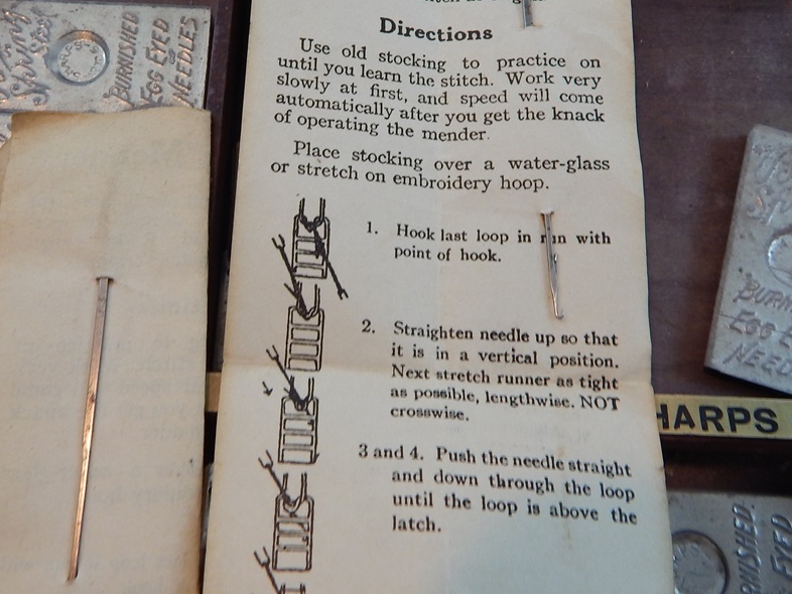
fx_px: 893
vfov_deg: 36.7
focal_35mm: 39
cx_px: 319
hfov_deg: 47.6
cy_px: 238
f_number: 3
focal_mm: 4.1
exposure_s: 1/30
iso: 125
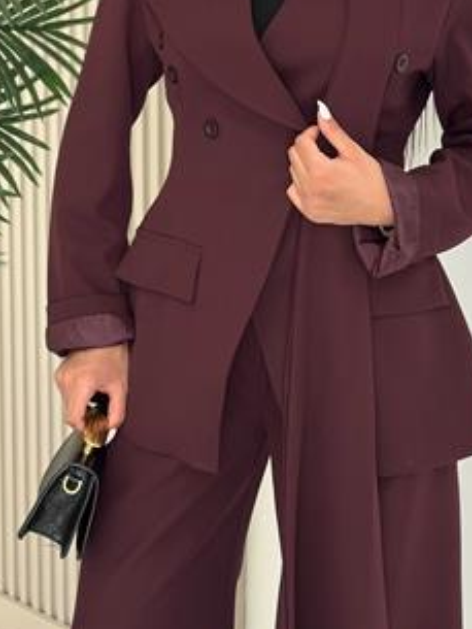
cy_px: 119
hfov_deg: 17.6
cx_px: 218
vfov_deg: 22.9
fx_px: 1526
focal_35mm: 84
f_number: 1.78
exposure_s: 1/226
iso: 80
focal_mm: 6.86
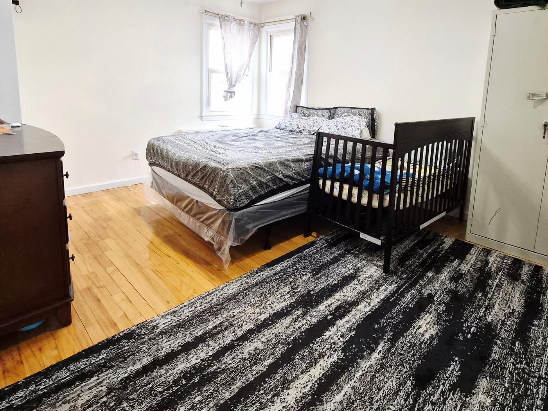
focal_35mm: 19
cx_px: 307
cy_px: 134
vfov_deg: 66.6
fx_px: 301
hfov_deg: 84.3
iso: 100
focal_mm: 1.7
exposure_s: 1/60.2
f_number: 2.2
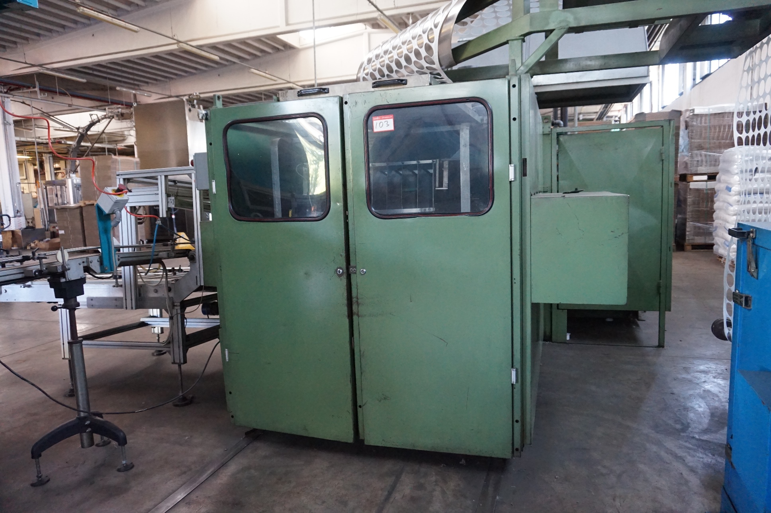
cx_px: 386
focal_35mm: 24
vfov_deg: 53.1
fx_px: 514
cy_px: 256
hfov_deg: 73.8
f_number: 3.5
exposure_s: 1/60
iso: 3200
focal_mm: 16
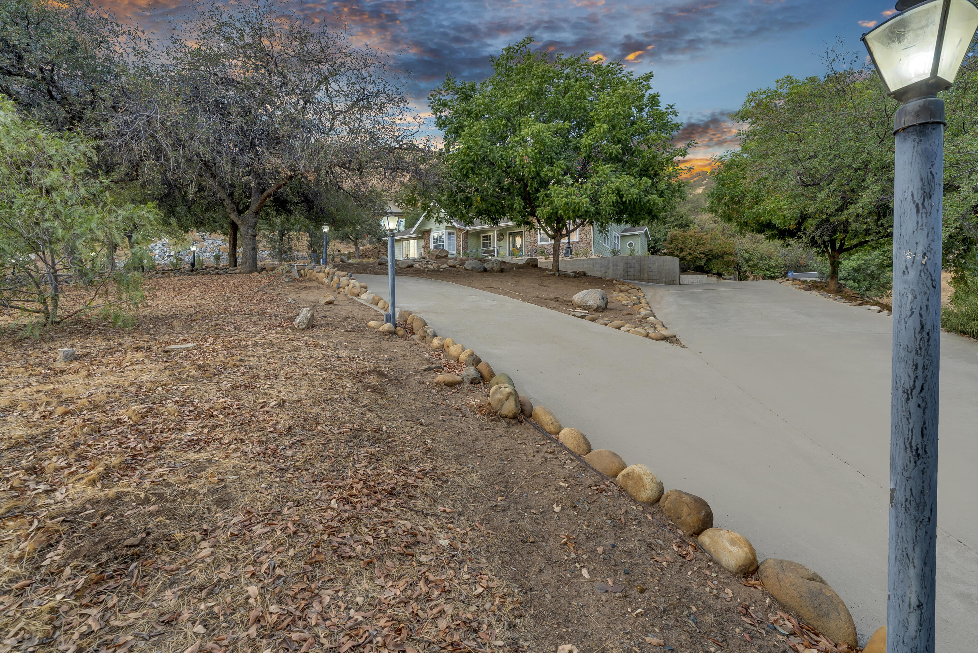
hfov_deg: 96.7
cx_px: 489
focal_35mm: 16
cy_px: 326
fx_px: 435
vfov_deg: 73.8
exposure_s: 1/5
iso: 80
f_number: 10
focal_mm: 16
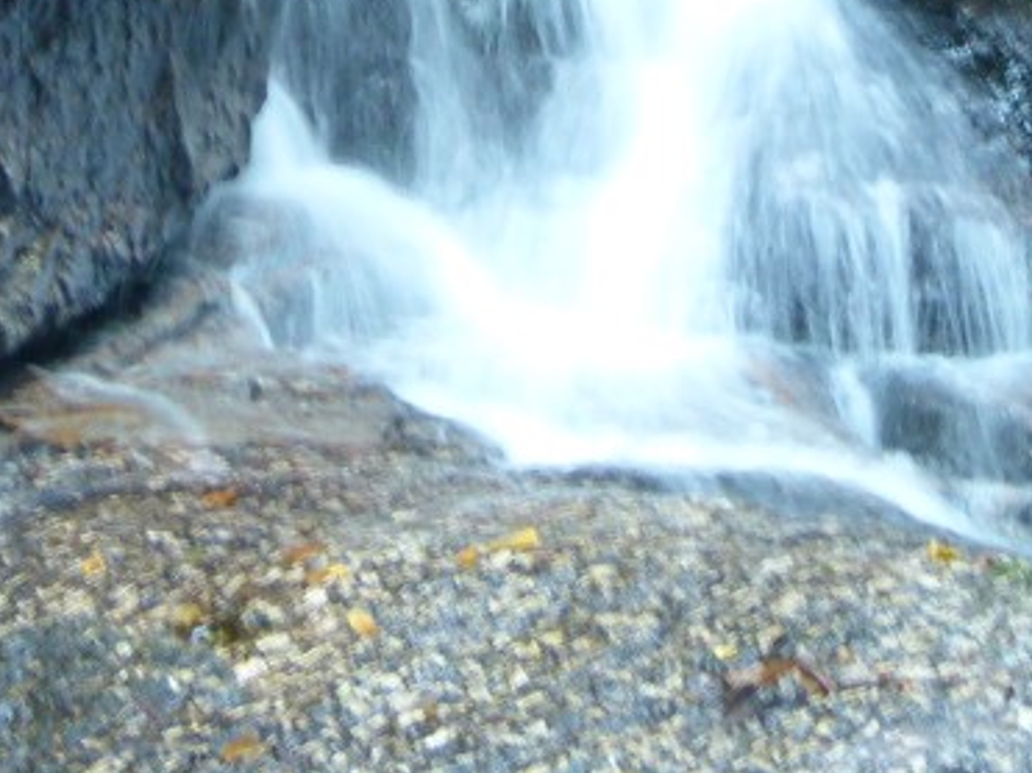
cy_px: -676
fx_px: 5782
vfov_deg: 7.4
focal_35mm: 194
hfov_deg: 10.2
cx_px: 659
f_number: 3.2
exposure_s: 1/4
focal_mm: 9
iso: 100
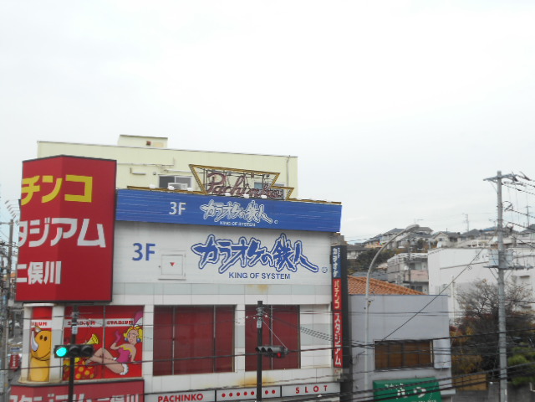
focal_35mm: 44
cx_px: 268
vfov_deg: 32.9
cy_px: 201
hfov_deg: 42.9
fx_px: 680
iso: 80
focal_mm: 7.7
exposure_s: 1/250
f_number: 4.2
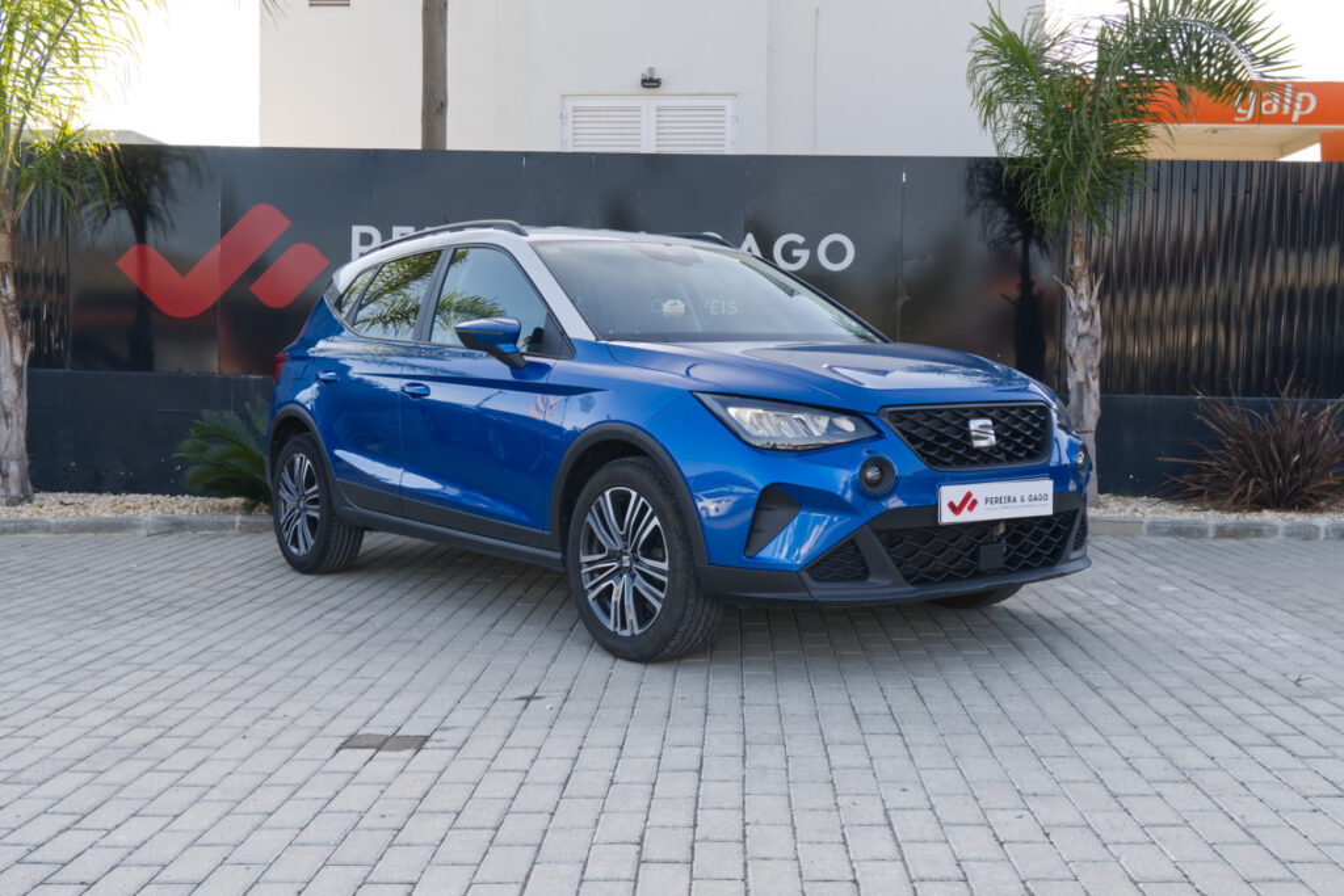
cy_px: 448
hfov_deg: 51.9
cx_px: 672
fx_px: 1381
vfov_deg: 36.0
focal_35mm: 37
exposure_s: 1/100
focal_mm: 24.9
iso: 400
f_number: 9
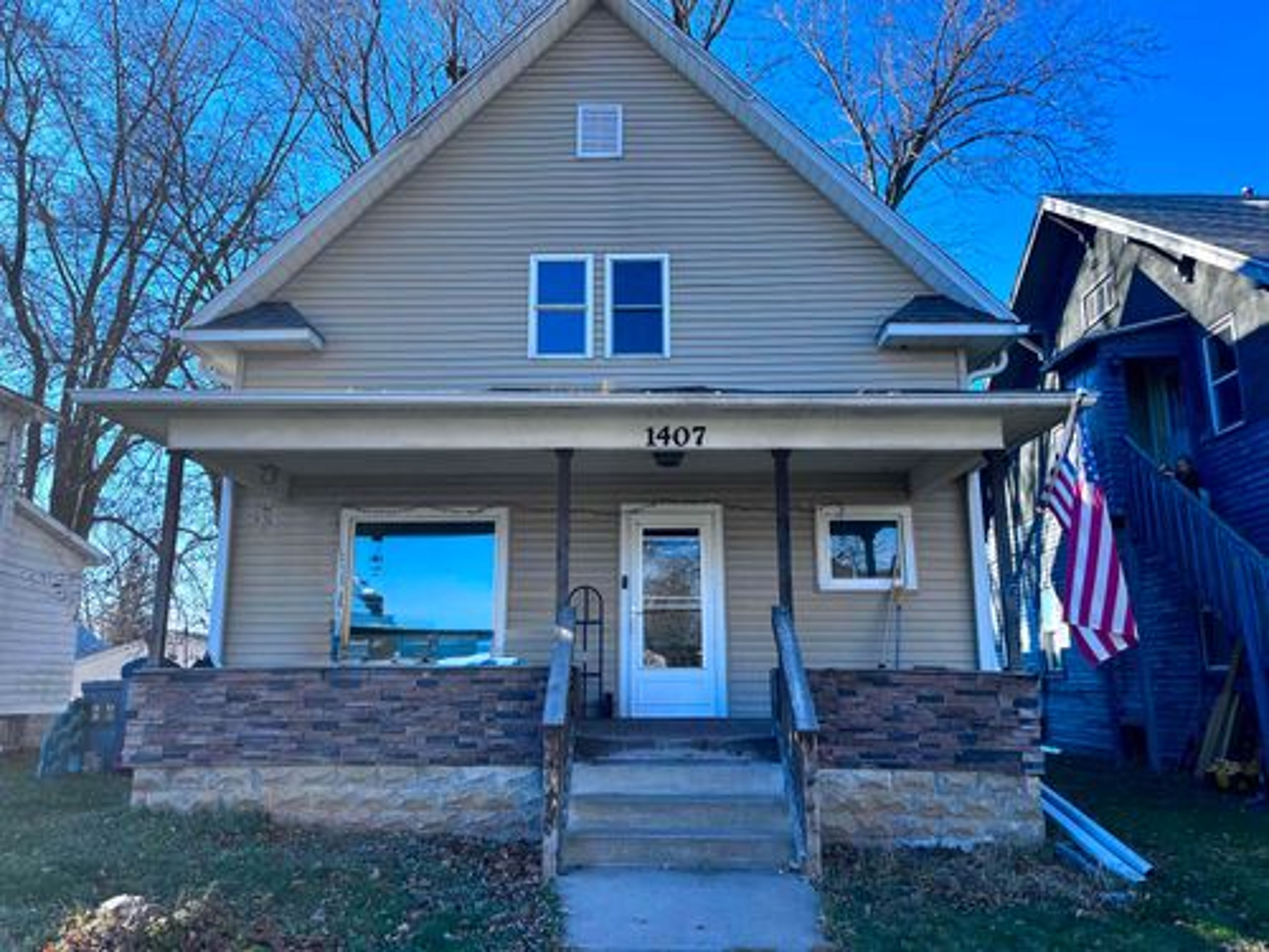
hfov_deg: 67.3
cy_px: 476
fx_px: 953
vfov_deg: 53.1
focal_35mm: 26
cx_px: 634
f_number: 1.6
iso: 50
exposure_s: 1/833
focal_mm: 5.1
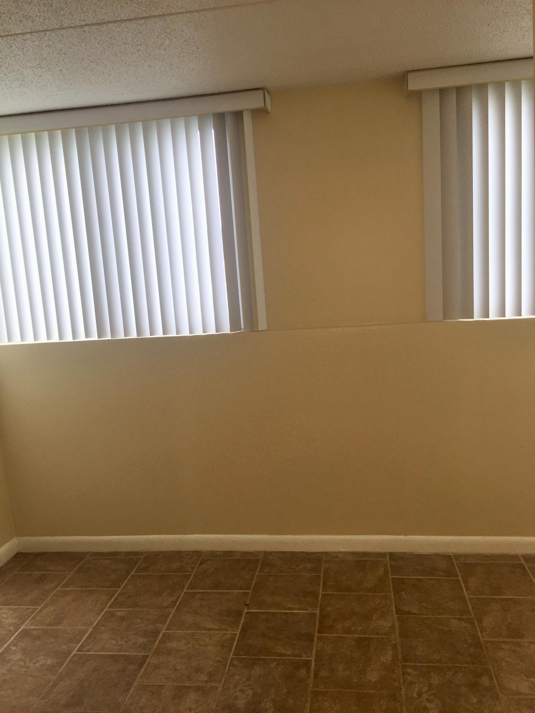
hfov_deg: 48.2
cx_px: 268
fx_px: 598
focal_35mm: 29
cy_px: 356
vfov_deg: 61.7
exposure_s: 1/40
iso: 32
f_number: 2.2
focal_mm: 4.15
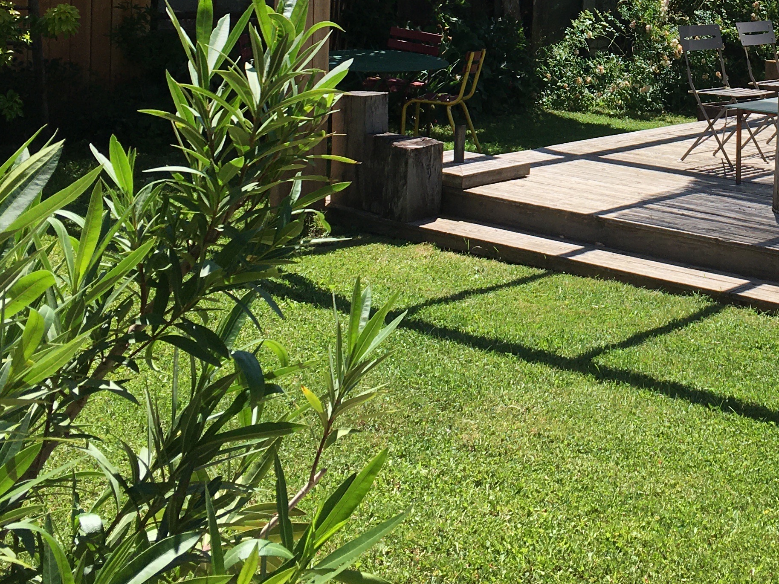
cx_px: 692
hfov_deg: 29.1
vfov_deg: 21.9
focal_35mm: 64
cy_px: -30
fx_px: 1440
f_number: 2.2
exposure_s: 1/1166
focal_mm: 4.15
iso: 25
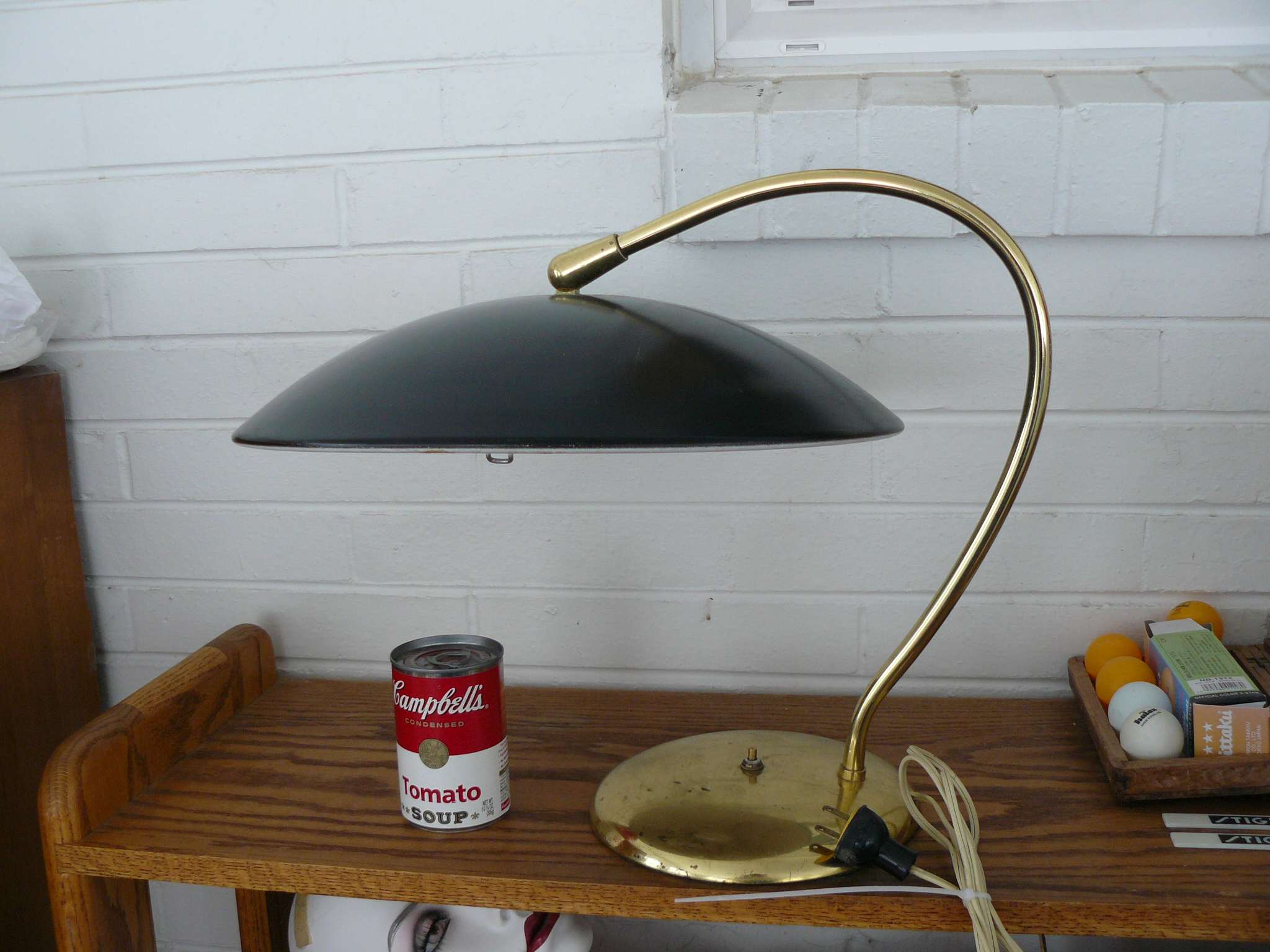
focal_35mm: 36
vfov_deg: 39.7
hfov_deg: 51.4
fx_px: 1321
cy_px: 476
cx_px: 635
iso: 125
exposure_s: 1/30
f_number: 2.8
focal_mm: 6
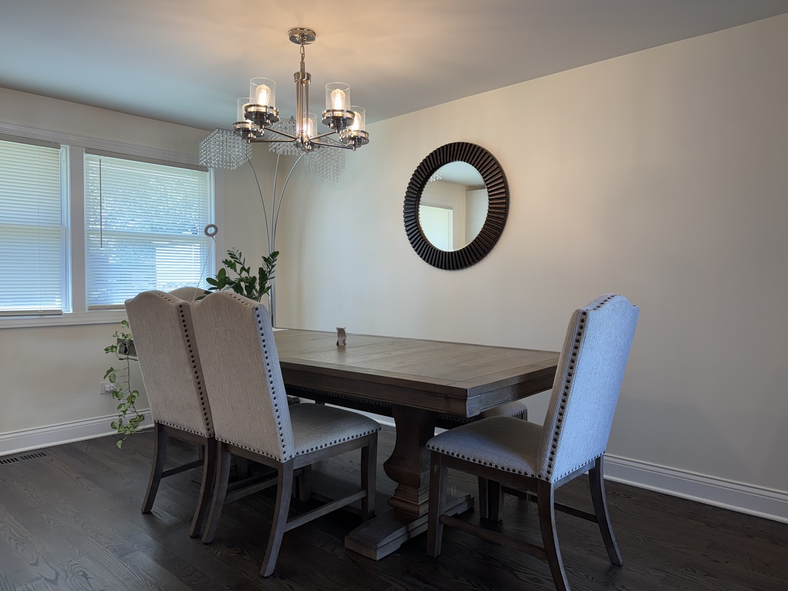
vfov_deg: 56.8
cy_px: 296
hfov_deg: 71.6
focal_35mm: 24
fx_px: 546
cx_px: 394
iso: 80
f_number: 1.78
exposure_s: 1/120
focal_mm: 6.76
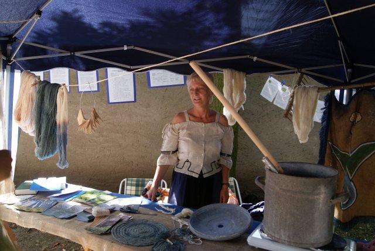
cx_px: 188
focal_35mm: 27
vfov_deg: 48.0
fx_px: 281
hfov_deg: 67.3
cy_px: 126
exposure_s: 1/50
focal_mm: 18
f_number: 5
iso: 100
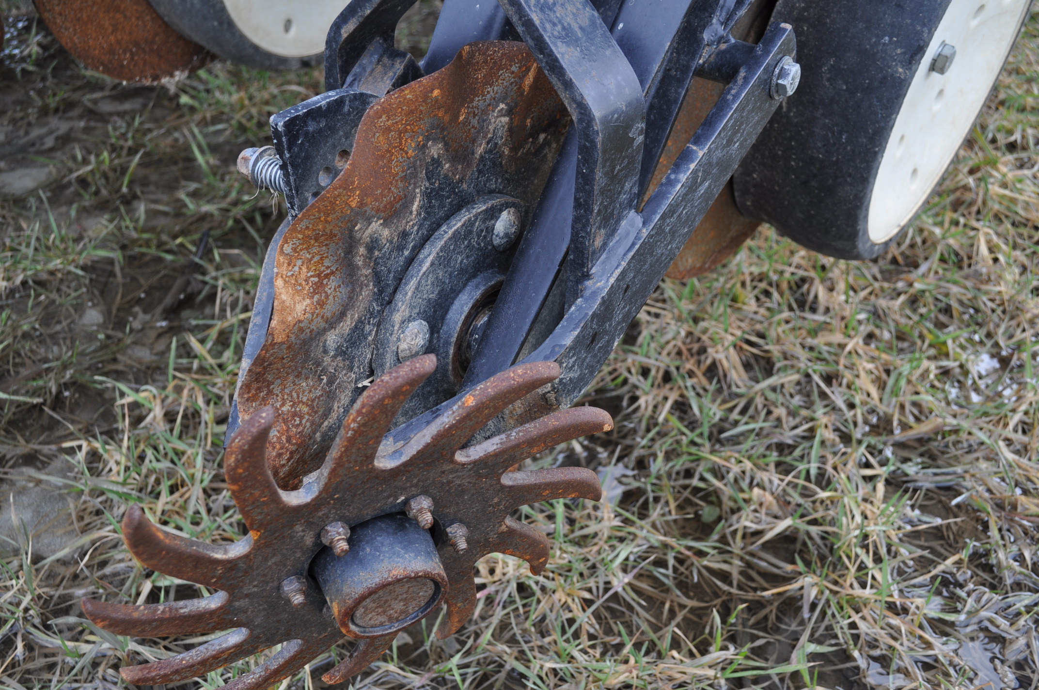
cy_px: 345
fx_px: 1124
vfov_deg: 34.1
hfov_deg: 49.6
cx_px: 520
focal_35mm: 39
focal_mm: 26
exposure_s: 1/125
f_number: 5.6
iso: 220
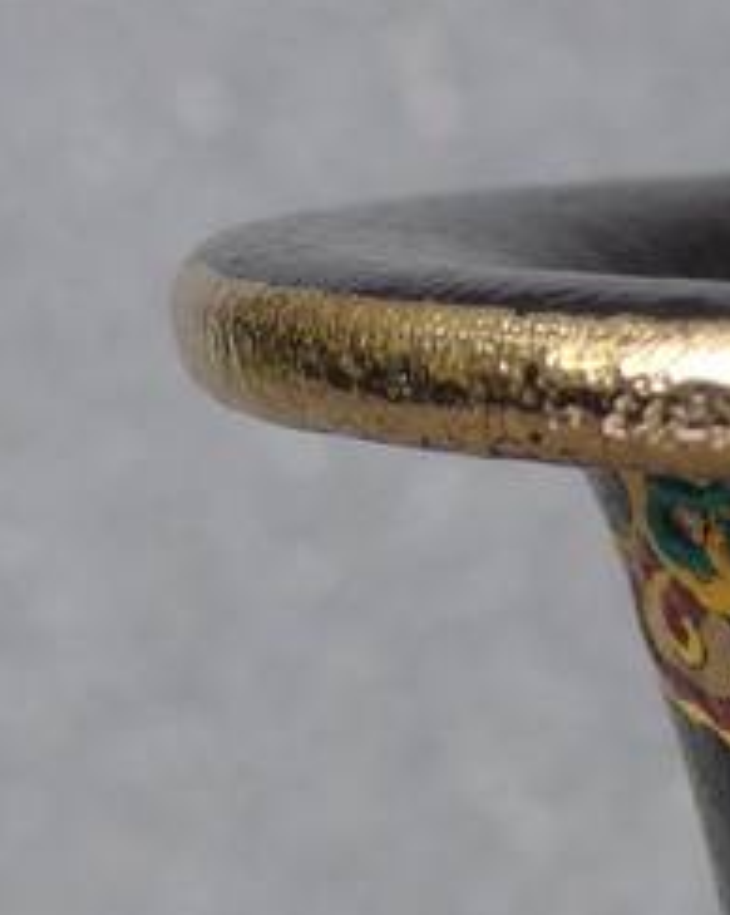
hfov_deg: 6.7
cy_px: 1389
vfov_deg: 8.4
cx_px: 1426
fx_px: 6084
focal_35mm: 225
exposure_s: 1/80
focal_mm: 12
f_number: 2.8
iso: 100
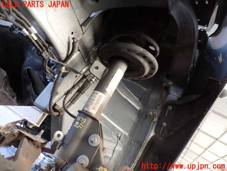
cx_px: 114
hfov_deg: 60.0
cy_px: 86
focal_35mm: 30
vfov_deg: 46.8
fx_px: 197
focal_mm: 5.4
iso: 160
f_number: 2.3
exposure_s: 1/60
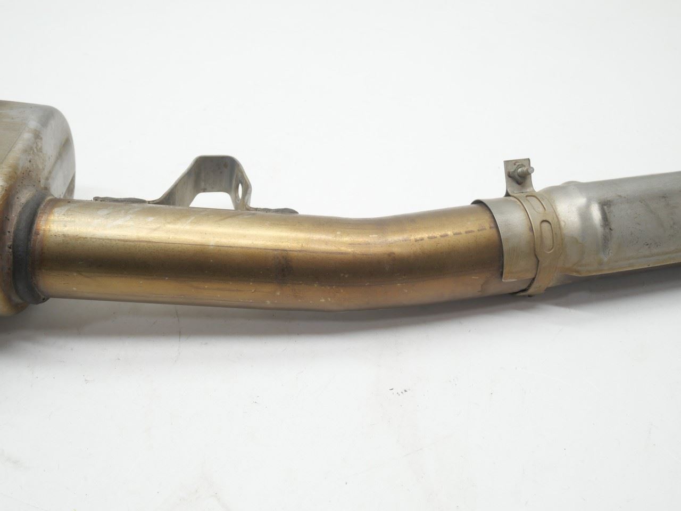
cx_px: 340
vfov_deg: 41.8
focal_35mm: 34
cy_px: 256
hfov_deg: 54.0
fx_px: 669
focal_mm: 17
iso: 200
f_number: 4
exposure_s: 1/125
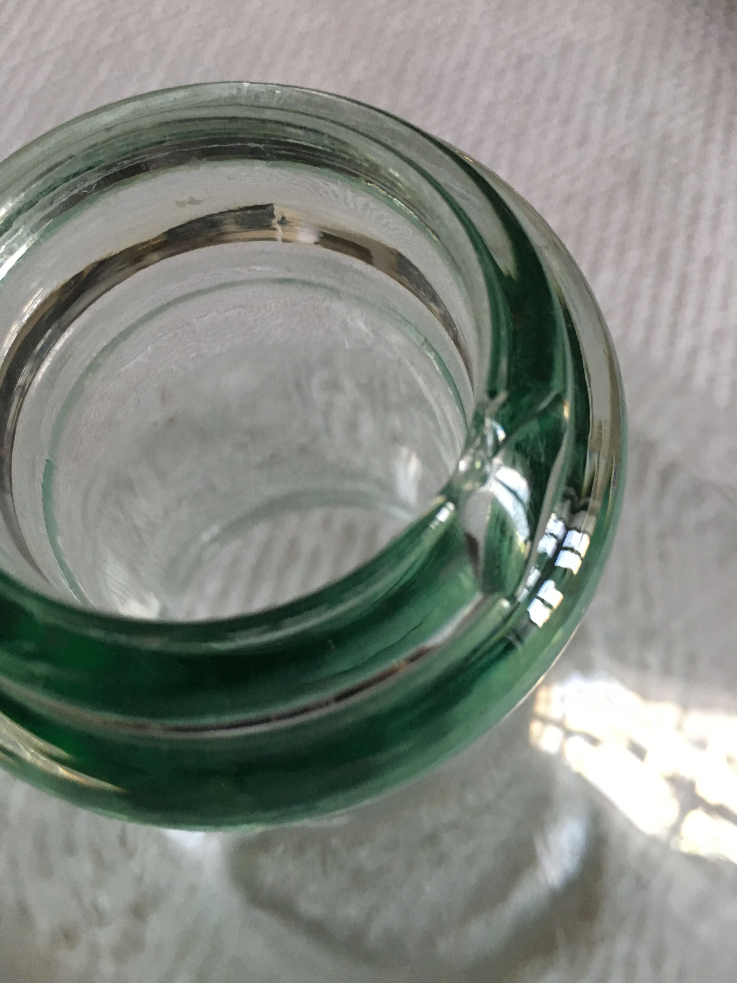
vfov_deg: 61.7
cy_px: 492
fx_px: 823
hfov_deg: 48.2
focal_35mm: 29
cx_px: 368
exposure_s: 1/33
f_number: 2.2
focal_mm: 4.15
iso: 250
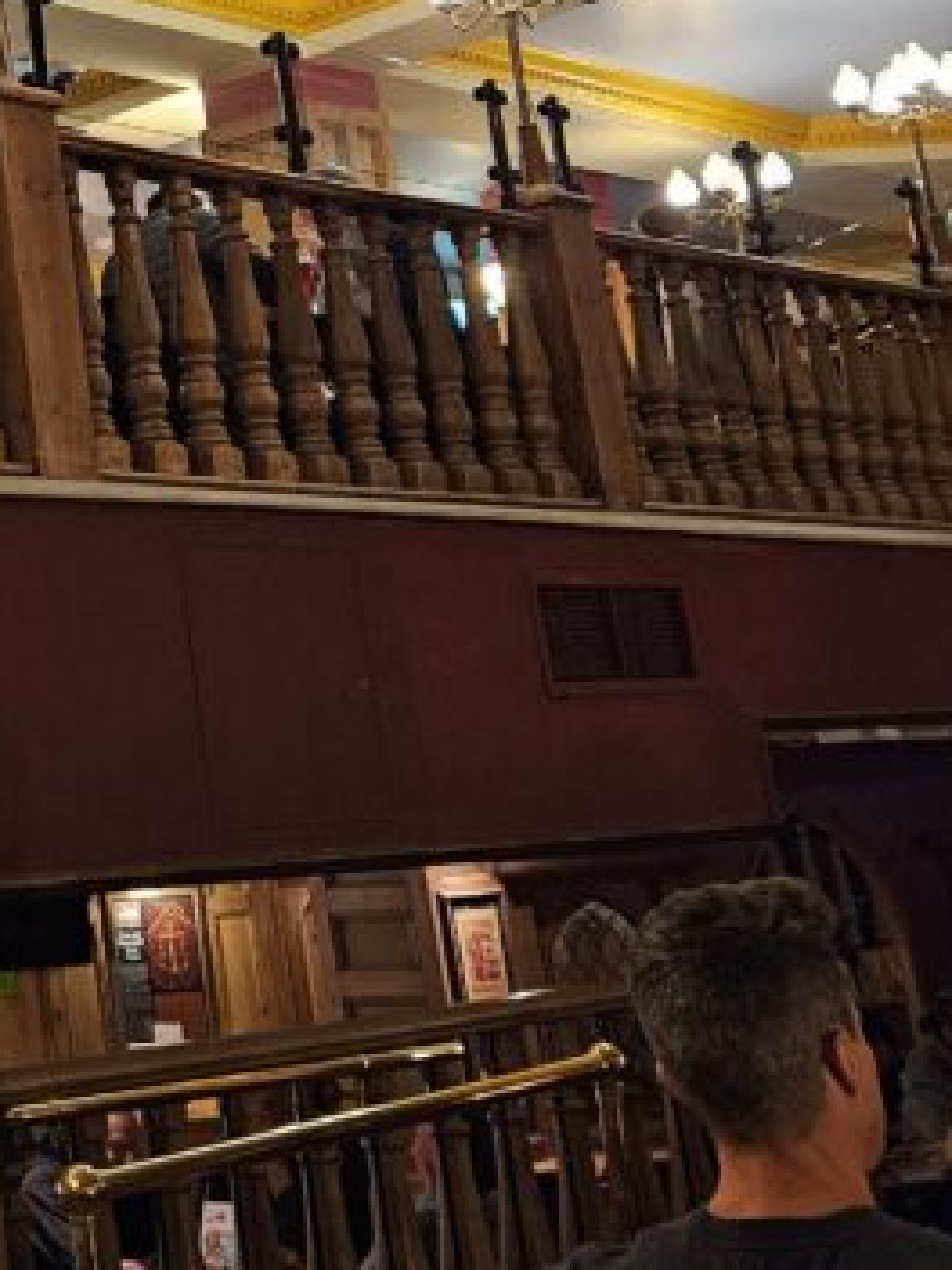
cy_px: 97
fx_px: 2457
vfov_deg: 27.8
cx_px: -357
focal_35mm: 67
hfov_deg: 19.8
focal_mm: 5.4
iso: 640
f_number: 1.8
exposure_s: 1/50
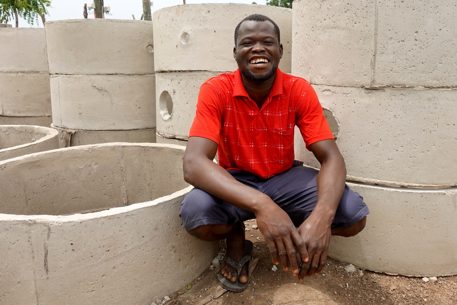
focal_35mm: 24
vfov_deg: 53.2
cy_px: 152
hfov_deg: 73.7
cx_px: 228
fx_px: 305
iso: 125
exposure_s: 1/800
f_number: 3.2
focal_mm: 8.8
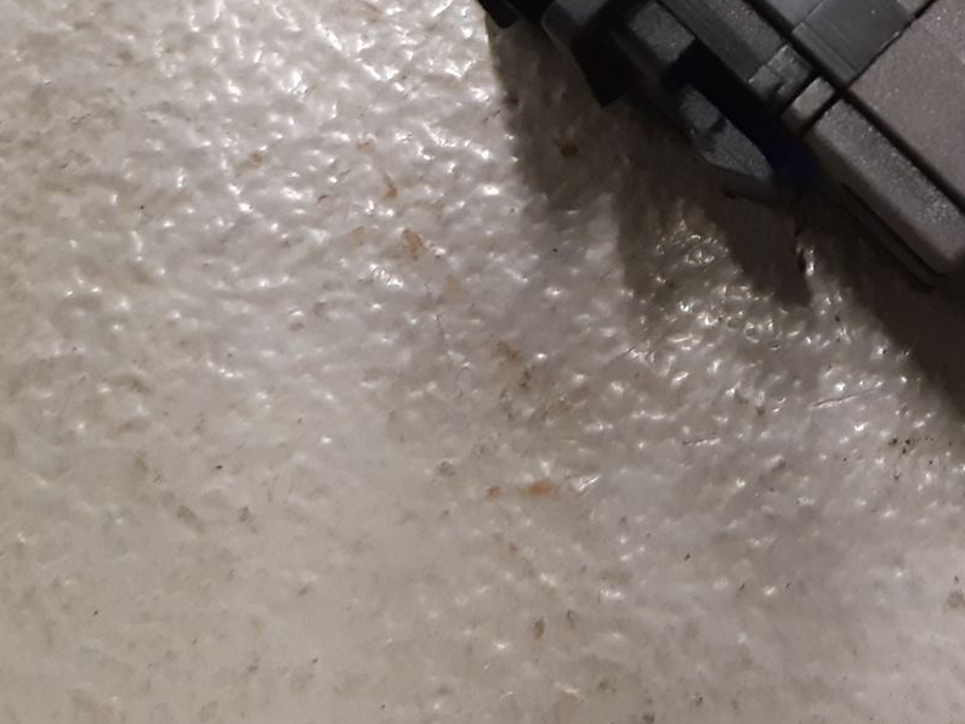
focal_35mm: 67
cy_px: -18
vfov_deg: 21.1
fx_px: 1867
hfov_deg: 27.3
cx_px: 967
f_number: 1.7
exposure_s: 1/33
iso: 200
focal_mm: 3.93
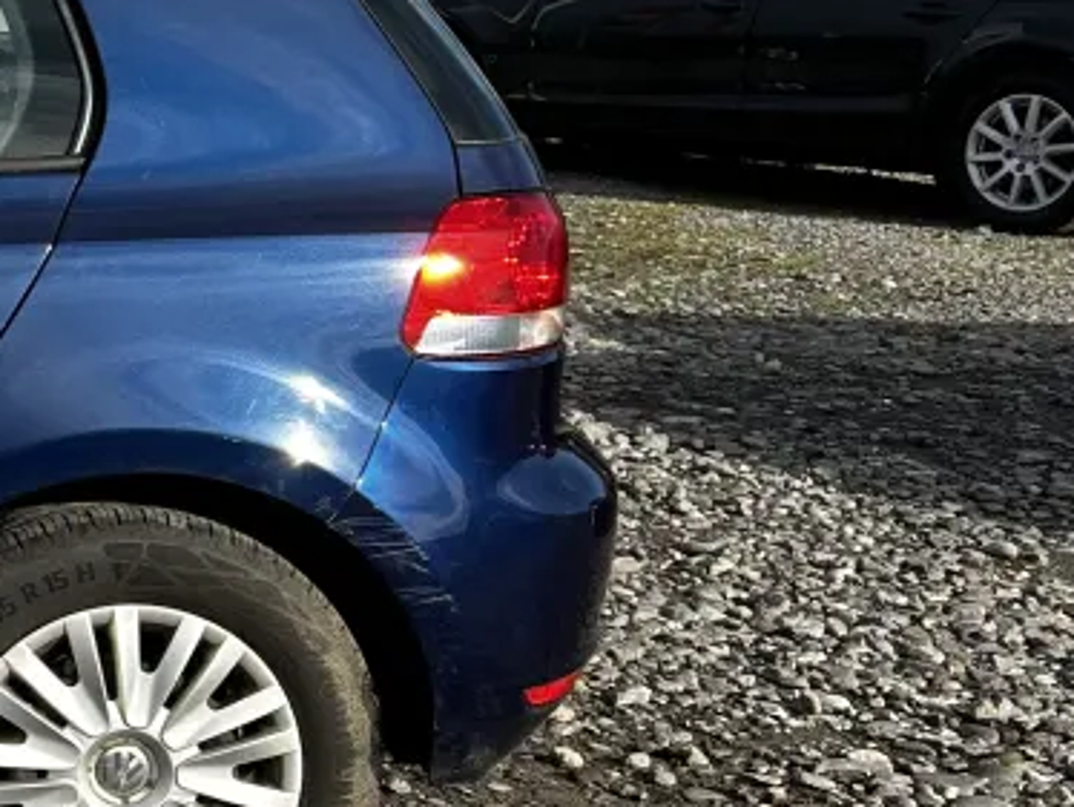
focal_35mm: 100
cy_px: 342
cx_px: -813
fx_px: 3105
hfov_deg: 16.6
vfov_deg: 14.8
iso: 50
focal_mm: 5.7
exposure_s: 1/1869
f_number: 1.5
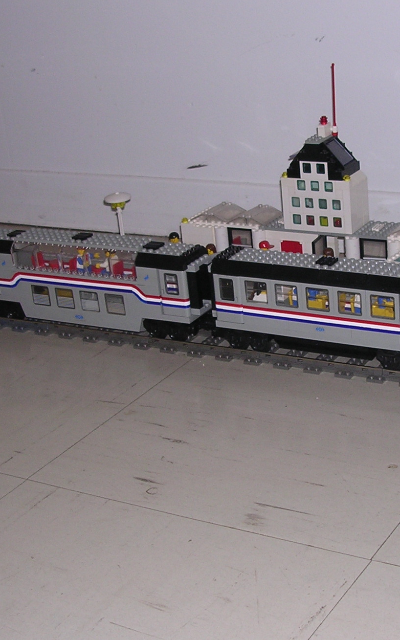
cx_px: 290
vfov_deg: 32.5
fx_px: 1099
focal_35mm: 63
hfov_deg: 20.5
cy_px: 295
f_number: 2.8
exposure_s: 1/60.1
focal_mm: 5.8
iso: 100
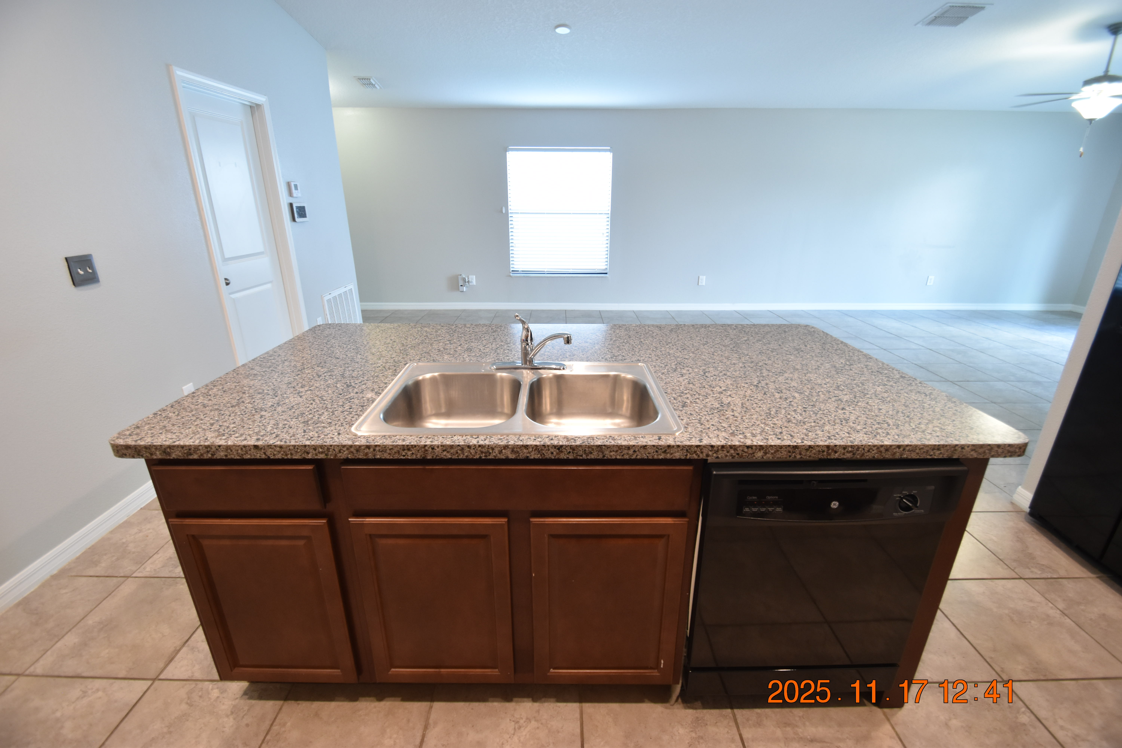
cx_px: 561
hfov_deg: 100.4
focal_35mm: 15
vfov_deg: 77.3
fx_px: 467
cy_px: 374
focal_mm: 10
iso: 800
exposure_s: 1/30
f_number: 3.5
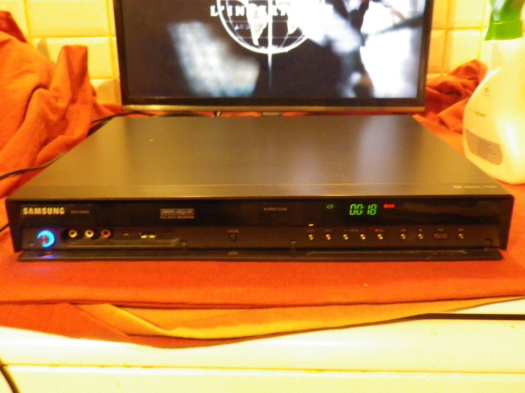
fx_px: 500
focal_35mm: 33
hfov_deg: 55.4
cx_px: 262
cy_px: 196
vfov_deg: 42.9
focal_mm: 6
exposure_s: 1/10
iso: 800
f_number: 3.8
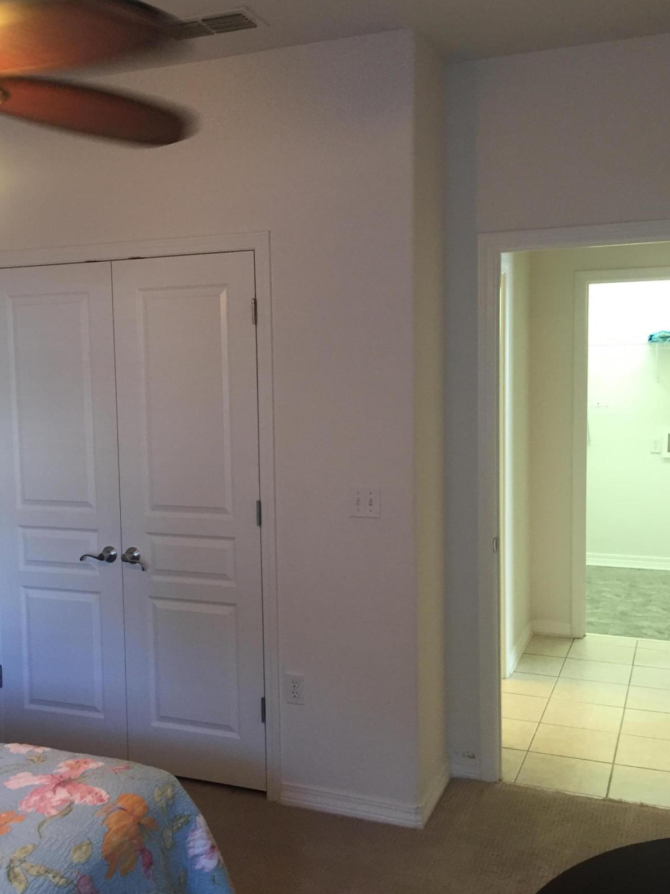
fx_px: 955
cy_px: 434
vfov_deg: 50.1
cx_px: 258
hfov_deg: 38.5
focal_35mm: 37
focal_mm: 4.15
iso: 100
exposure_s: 1/30
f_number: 2.2
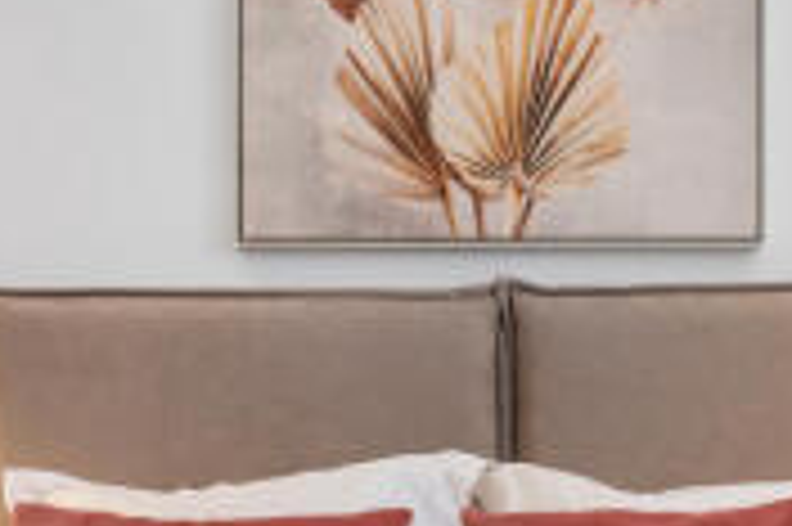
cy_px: 326
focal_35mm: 65
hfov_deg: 30.9
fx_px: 1429
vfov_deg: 20.8
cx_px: 477
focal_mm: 24
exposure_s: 1/6
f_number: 5.6
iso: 64
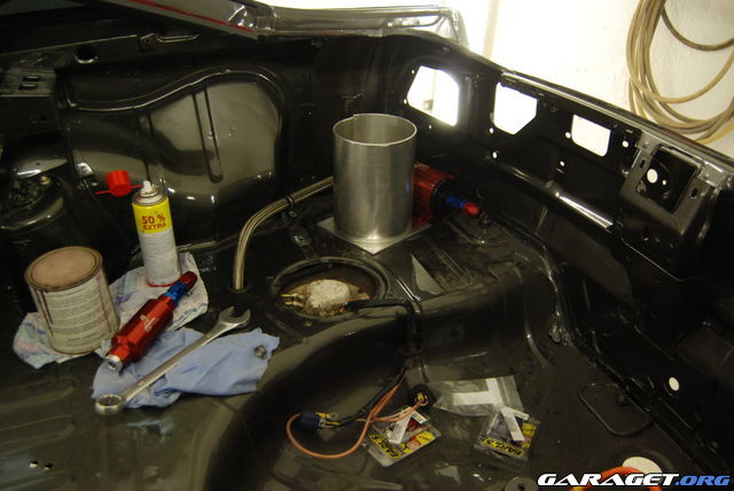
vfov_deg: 40.0
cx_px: 367
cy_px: 246
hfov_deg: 57.2
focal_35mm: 33
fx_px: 673
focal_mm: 22
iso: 800
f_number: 3.8
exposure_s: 1/50
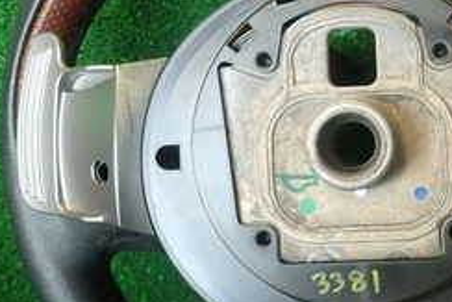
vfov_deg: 21.3
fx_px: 804
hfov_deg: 30.4
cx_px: 380
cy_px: 135
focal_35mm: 64
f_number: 2
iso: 160
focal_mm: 4.5
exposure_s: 1/60
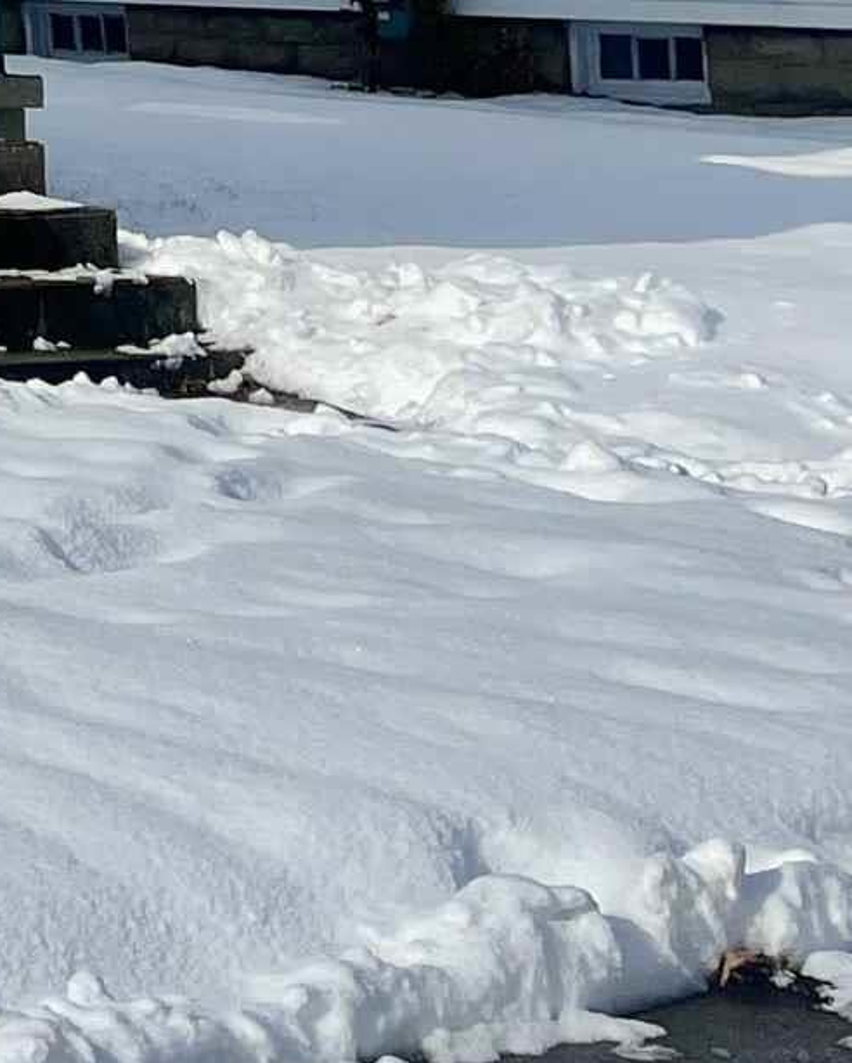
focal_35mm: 122
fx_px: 3842
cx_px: -1517
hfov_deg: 10.1
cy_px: -416
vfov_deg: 14.9
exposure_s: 1/12048
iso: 32
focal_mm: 5.1
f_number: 1.6
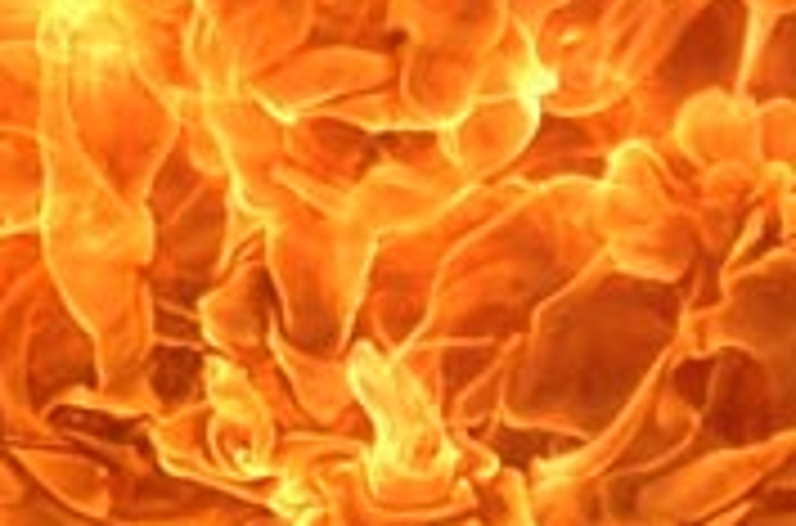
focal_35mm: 522
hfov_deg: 3.9
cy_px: 353
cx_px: -971
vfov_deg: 2.6
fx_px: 11511
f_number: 4.8
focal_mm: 60
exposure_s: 1/1000
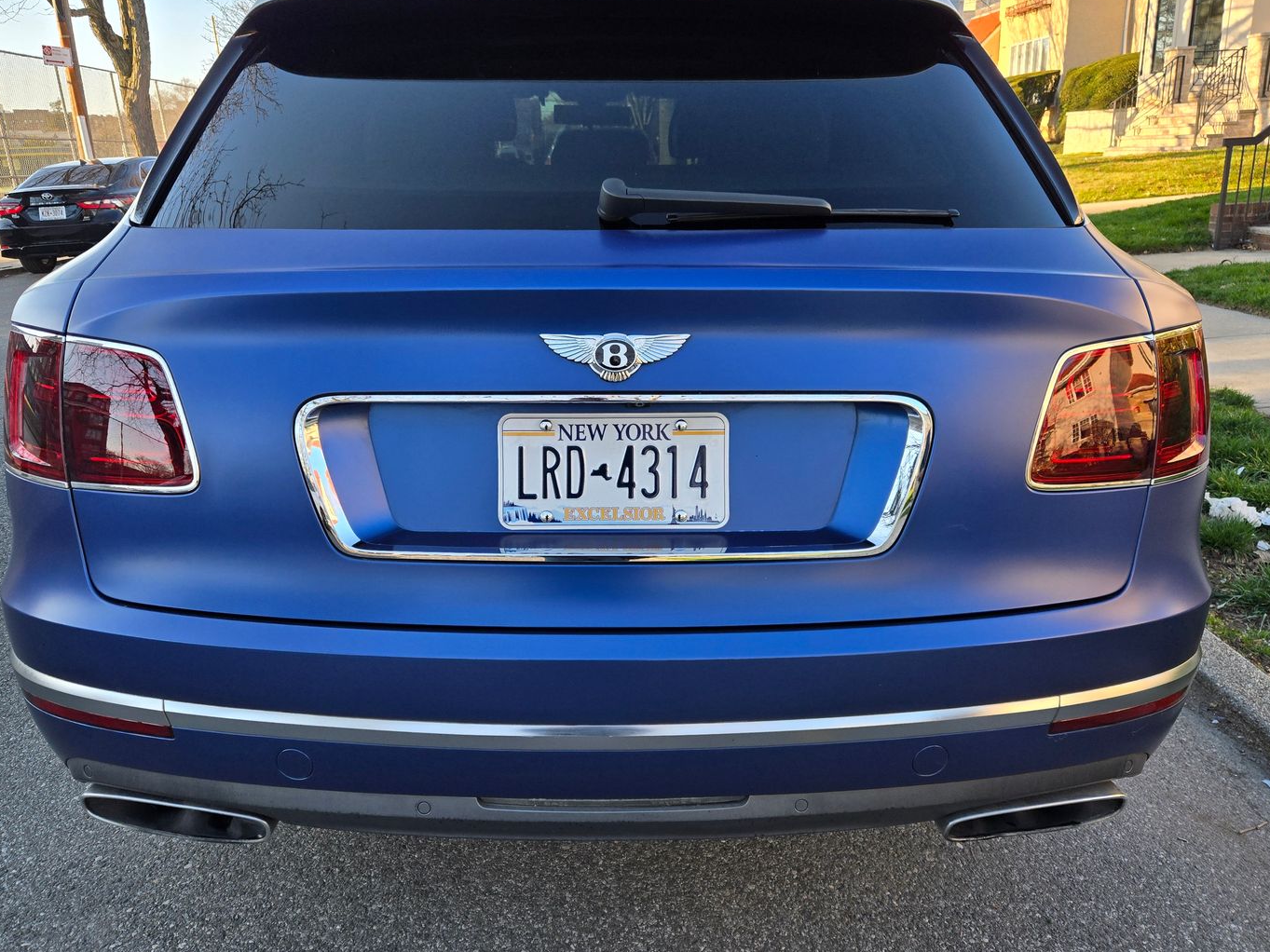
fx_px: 990
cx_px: 606
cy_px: 456
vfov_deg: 51.3
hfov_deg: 65.3
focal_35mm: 27
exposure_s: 1/955
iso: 80
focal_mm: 5.4
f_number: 1.8
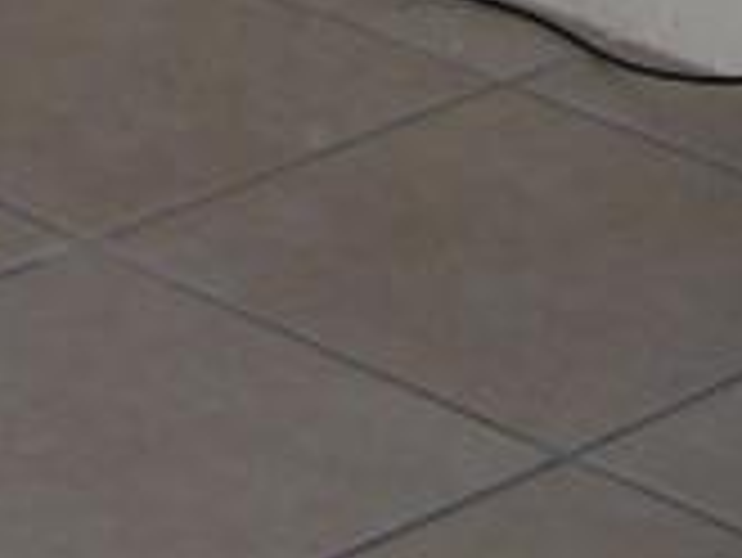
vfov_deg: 6.1
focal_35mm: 223
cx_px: -472
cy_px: -1166
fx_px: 4784
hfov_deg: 8.6
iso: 80
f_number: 2.7
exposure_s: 1/64
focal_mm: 6
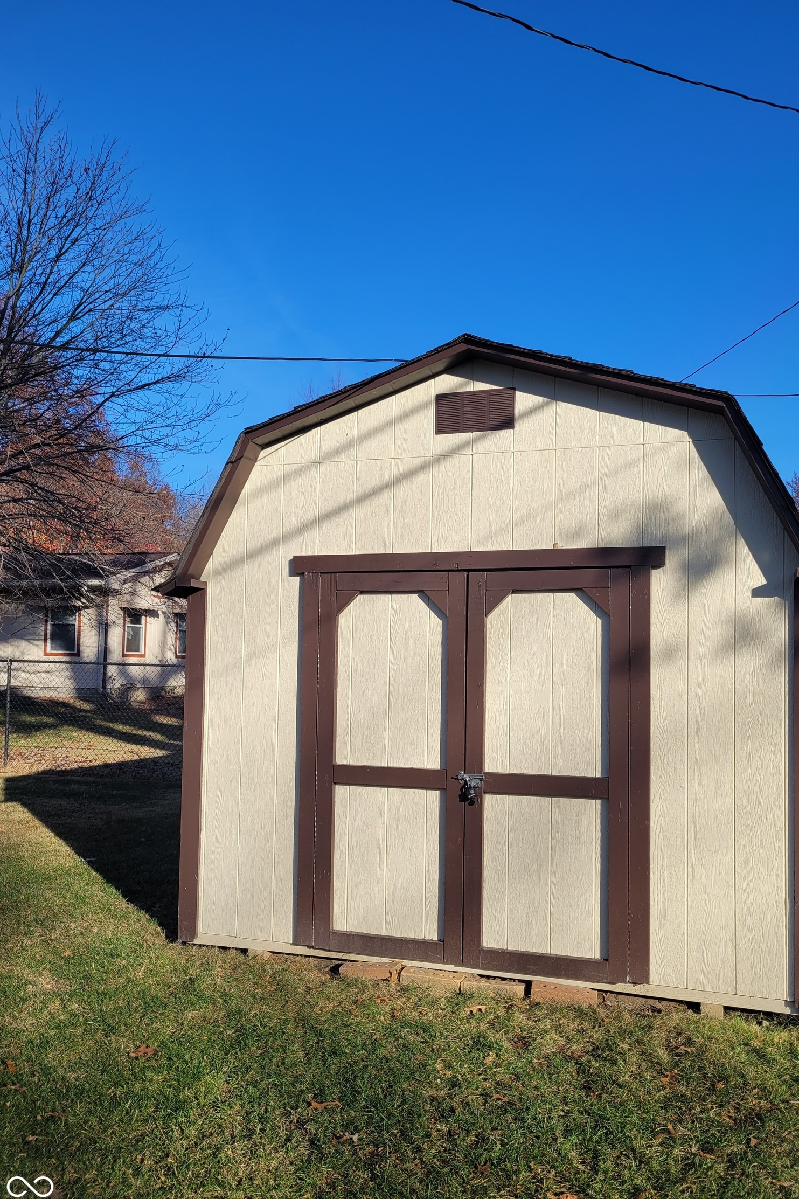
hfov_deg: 46.3
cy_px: 604
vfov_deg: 65.5
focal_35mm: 28
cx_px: 448
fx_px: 932
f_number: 1.8
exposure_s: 1/2327
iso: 40
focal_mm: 5.4
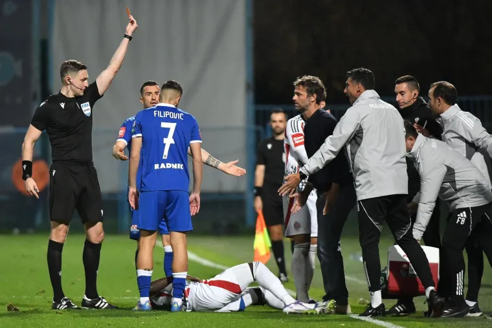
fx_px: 4647
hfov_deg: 6.1
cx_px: 246
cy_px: 164
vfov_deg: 4.0
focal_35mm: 340
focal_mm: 340
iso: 6400
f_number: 4
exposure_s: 1/1600
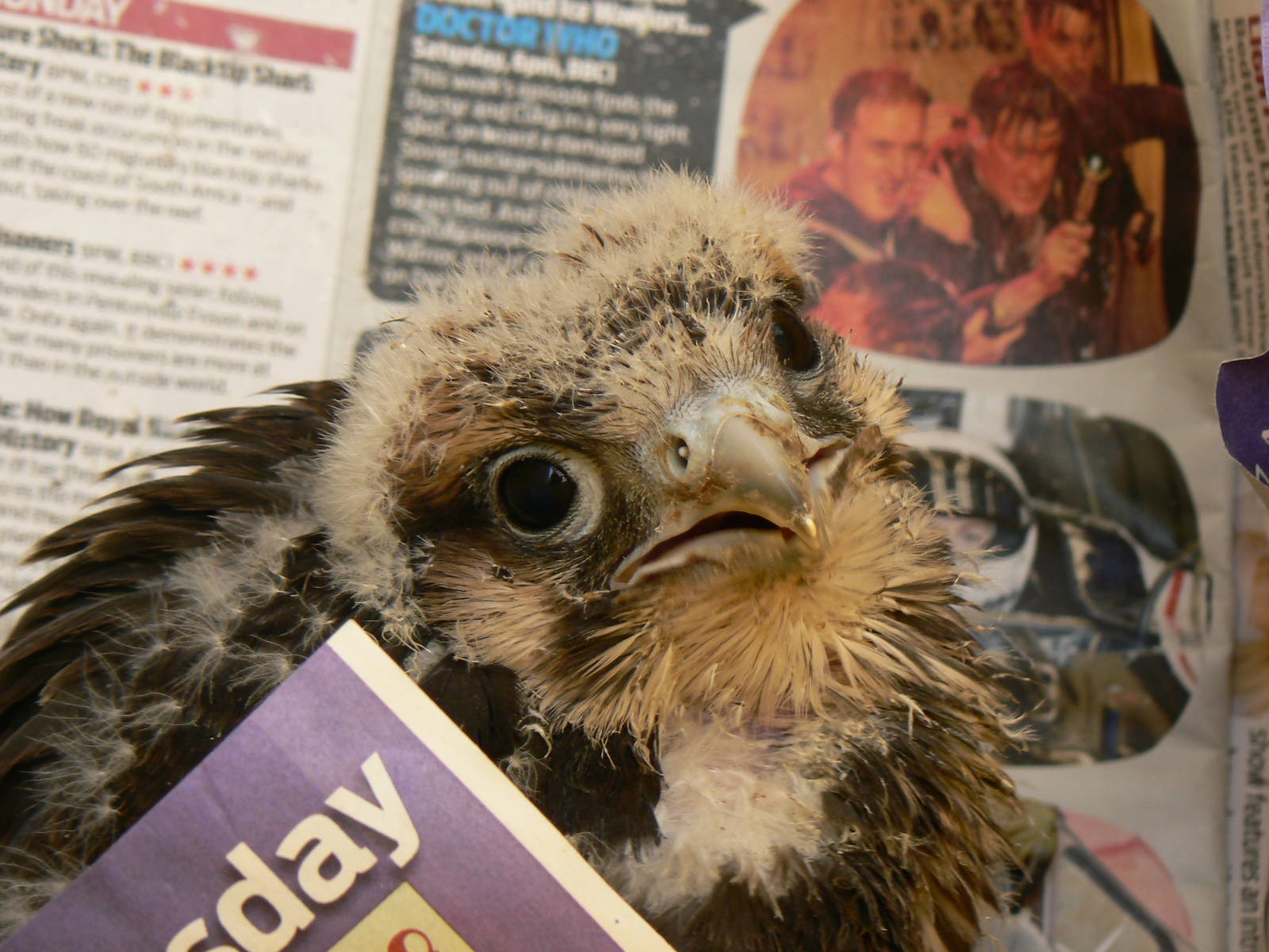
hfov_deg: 19.3
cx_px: 634
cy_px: 476
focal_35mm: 102
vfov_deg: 14.5
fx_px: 3739
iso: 100
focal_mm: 16.9
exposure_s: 1/60
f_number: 4
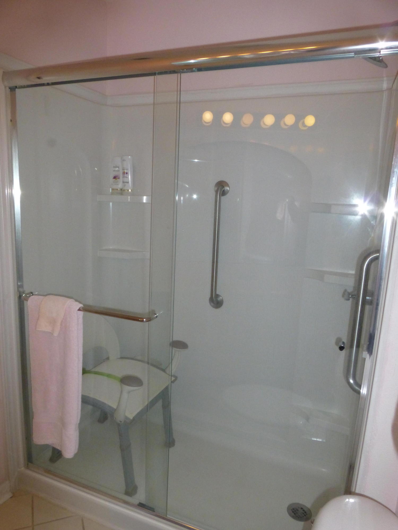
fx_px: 368
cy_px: 265
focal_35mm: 24
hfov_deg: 56.8
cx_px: 199
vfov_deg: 71.6
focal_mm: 4.3
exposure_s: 1/160
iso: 400
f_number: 7.1
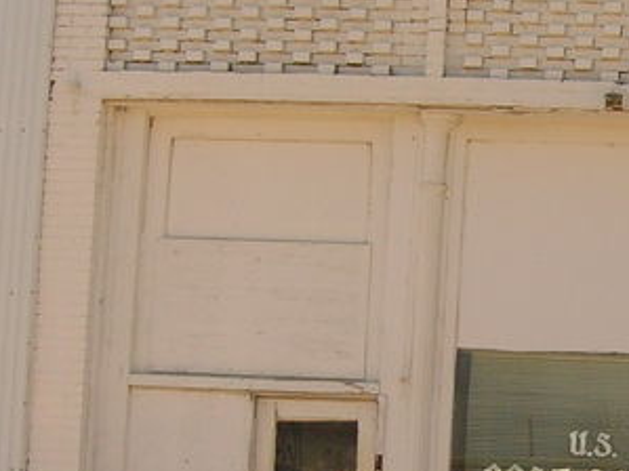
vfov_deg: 14.2
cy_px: 331
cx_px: 617
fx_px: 1889
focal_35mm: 104
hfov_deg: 18.5
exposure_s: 1/229
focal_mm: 5.7
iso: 50
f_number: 4.9
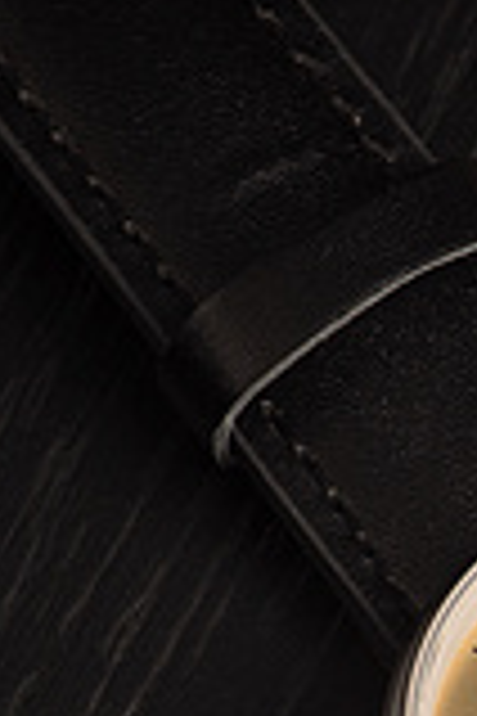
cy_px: 997
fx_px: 21662
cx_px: 632
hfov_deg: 1.3
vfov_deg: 1.9
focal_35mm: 1090
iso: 50
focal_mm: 200
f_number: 13
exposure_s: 1/125
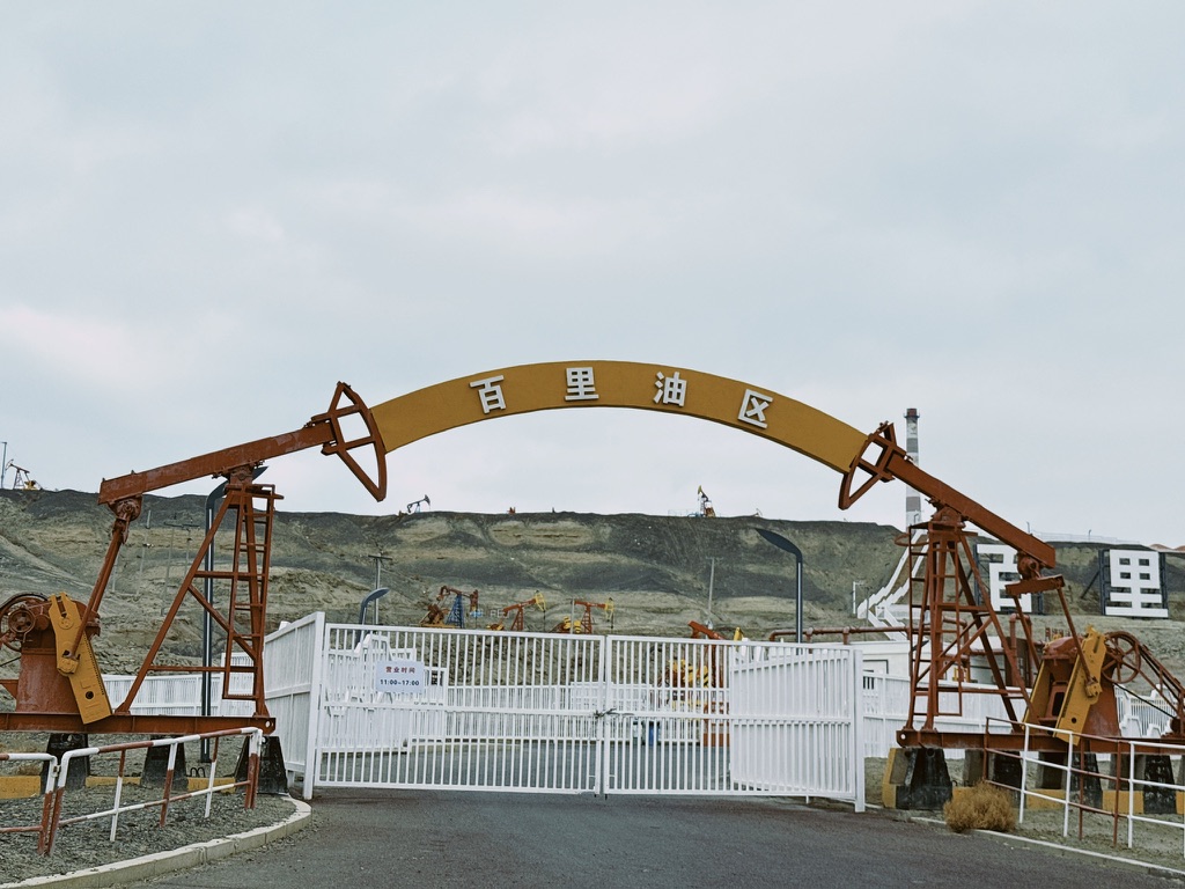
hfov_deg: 39.7
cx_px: 592
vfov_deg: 30.3
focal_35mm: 48
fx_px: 1643
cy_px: 444
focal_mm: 6.76
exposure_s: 1/1980
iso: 64
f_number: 1.78
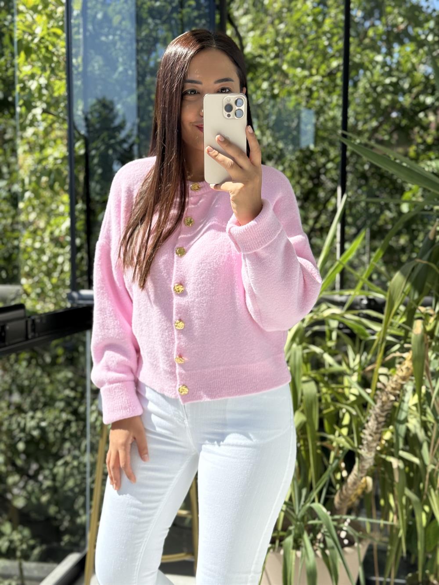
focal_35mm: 48
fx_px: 812
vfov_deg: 39.7
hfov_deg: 30.3
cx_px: 220
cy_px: 292
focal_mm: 6.76
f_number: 1.78
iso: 64
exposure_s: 1/1116
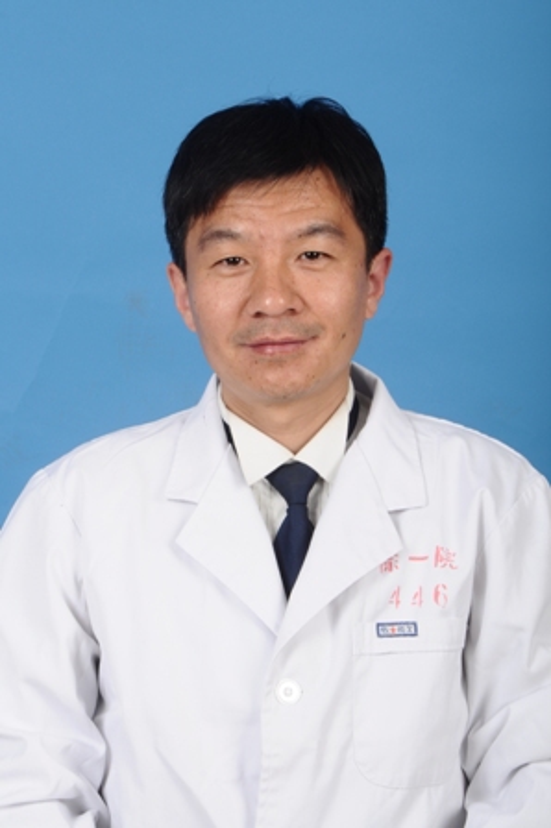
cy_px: 414
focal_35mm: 128
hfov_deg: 10.7
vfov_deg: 16.1
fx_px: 2931
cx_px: 276
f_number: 22
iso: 200
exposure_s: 1/125
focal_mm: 85
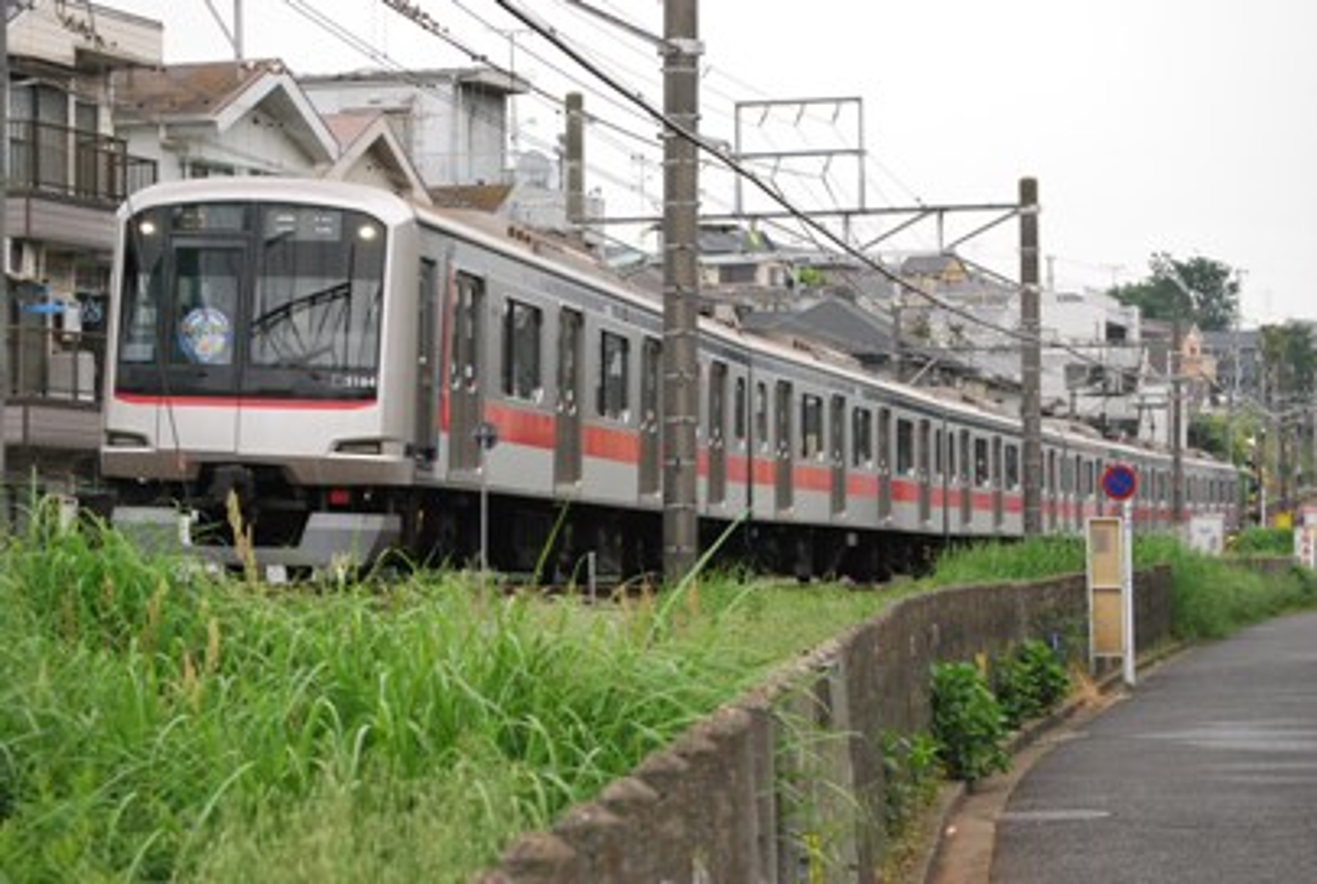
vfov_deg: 13.5
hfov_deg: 20.0
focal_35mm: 102
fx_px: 3740
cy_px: 442
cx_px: 658
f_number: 7.1
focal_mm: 68
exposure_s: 1/1600
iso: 1600
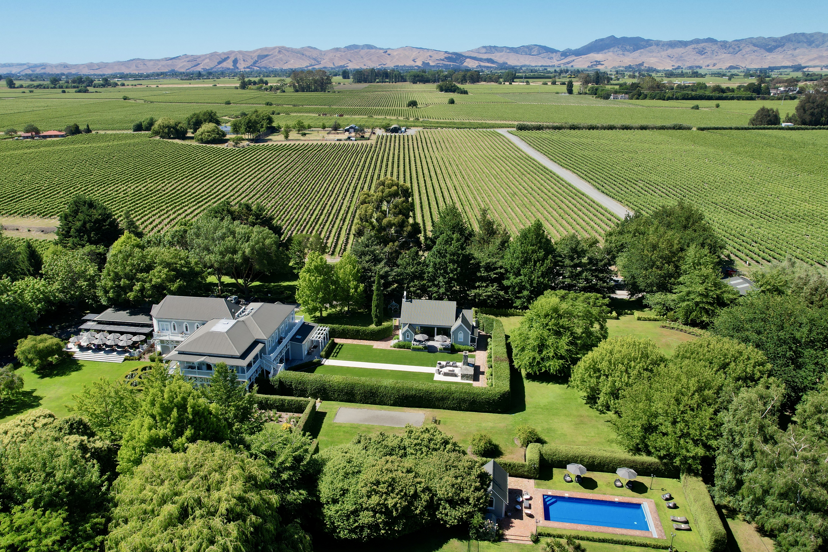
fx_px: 598
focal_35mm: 26
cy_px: 292
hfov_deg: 69.3
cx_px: 391
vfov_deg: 49.5
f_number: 2.8
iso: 100
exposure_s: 1/1600
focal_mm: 8.38
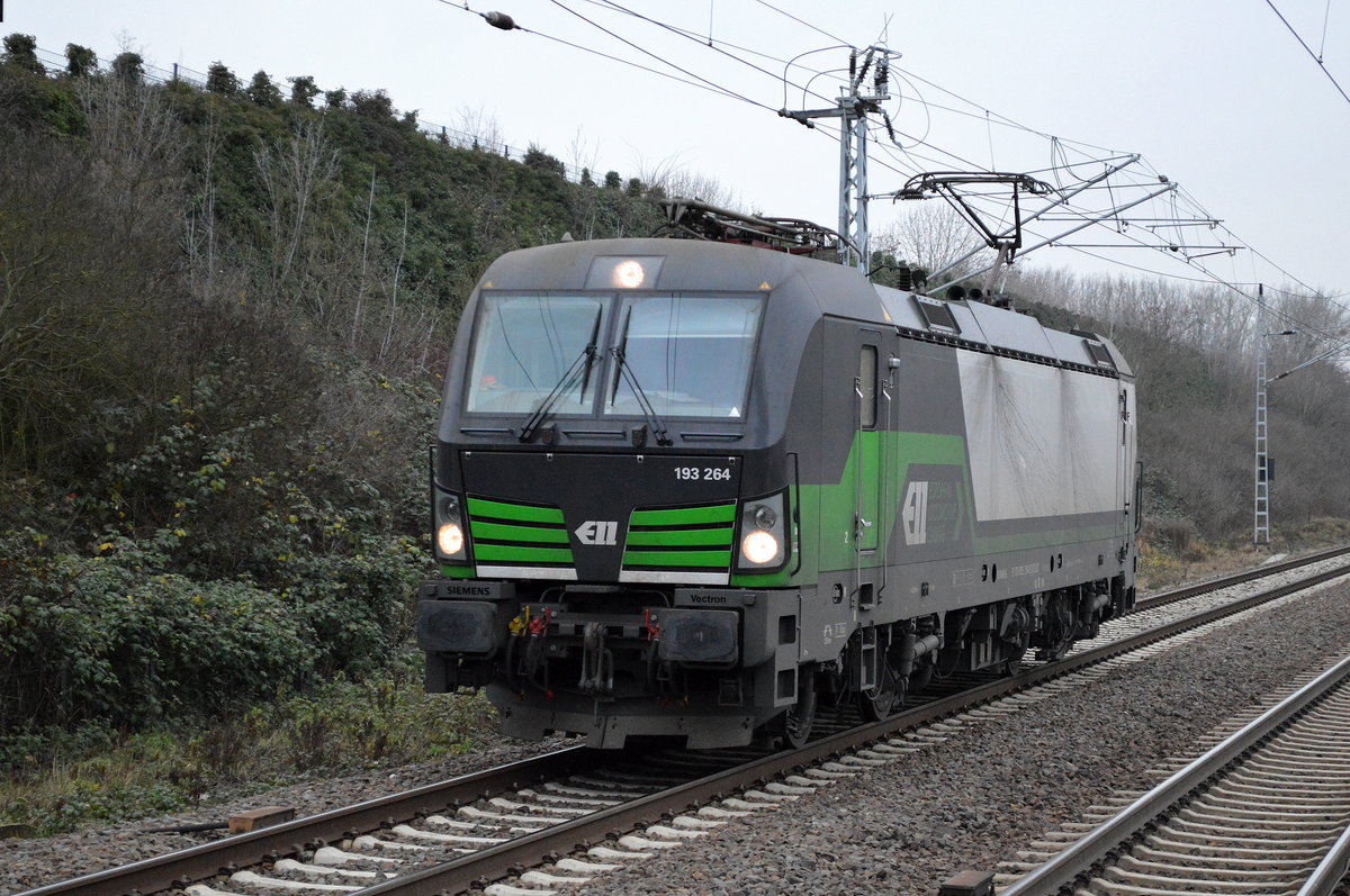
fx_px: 3090
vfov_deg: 16.5
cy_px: 448
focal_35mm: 82
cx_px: 675
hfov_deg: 24.6
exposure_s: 1/500
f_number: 5.6
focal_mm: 55
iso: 3200
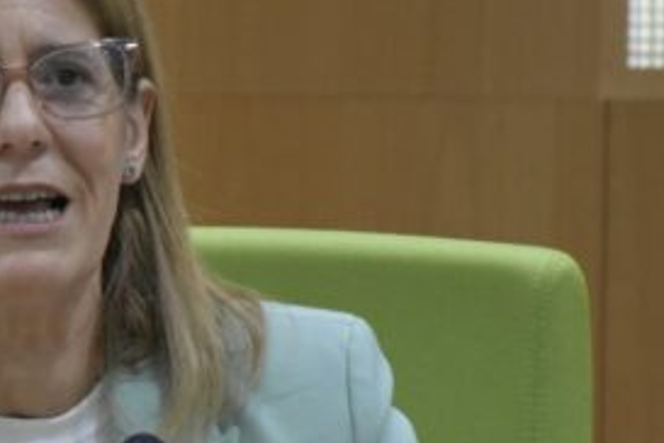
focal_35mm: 443
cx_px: -51
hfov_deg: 4.6
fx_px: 8178
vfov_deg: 3.1
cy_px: 387
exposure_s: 1/250
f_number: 5.6
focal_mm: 105
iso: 4000
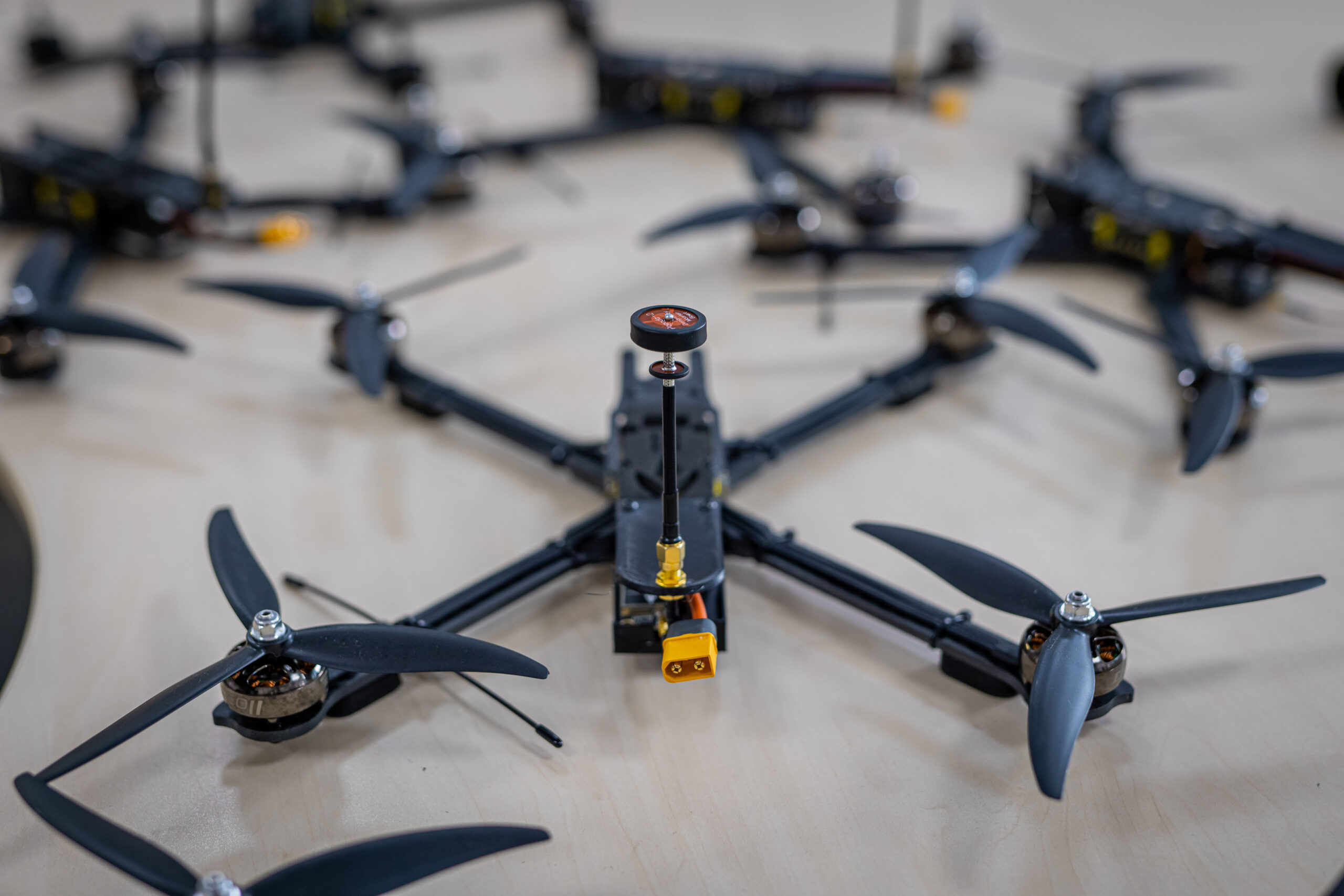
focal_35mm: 50
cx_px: 672
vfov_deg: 27.0
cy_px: 448
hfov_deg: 39.6
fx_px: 1867
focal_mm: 50
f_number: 2.5
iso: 500
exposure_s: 1/125
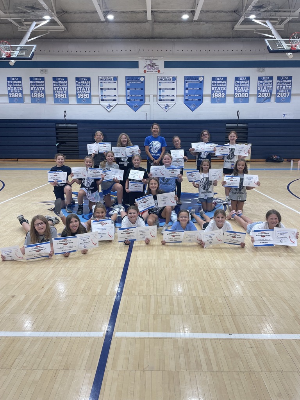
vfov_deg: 67.3
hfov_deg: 53.1
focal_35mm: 26
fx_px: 300
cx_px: 150
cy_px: 200
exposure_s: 1/120
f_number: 1.6
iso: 64
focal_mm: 4.2
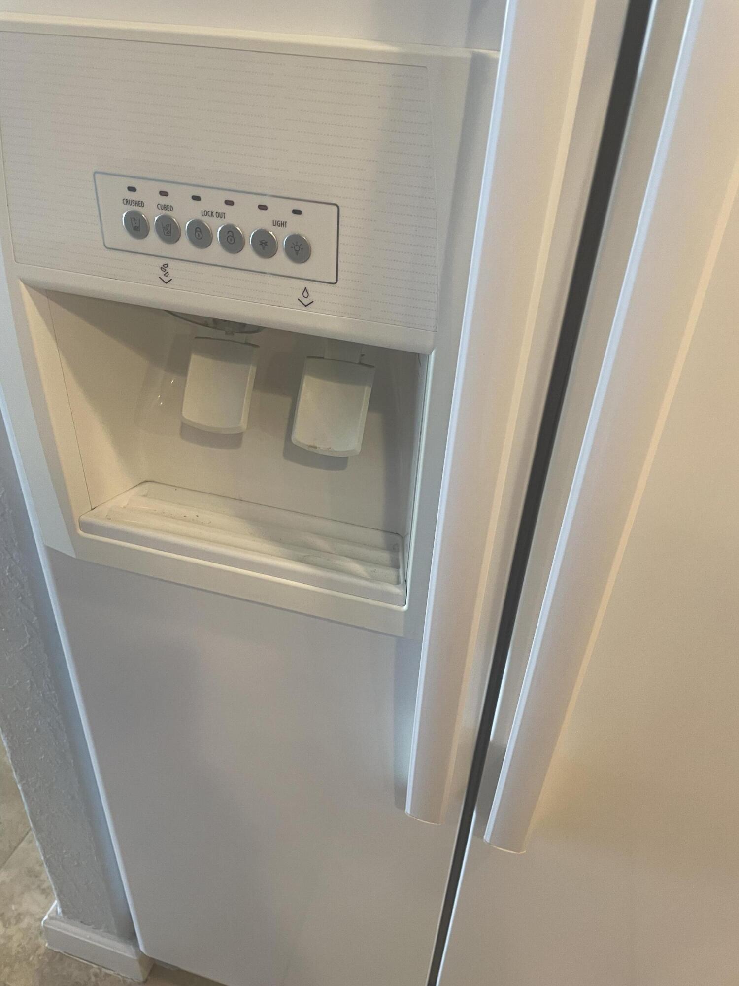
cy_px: 493
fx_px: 740
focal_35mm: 26
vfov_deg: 67.3
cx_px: 370
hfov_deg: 53.1
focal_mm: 4.2
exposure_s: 1/60
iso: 100
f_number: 1.6
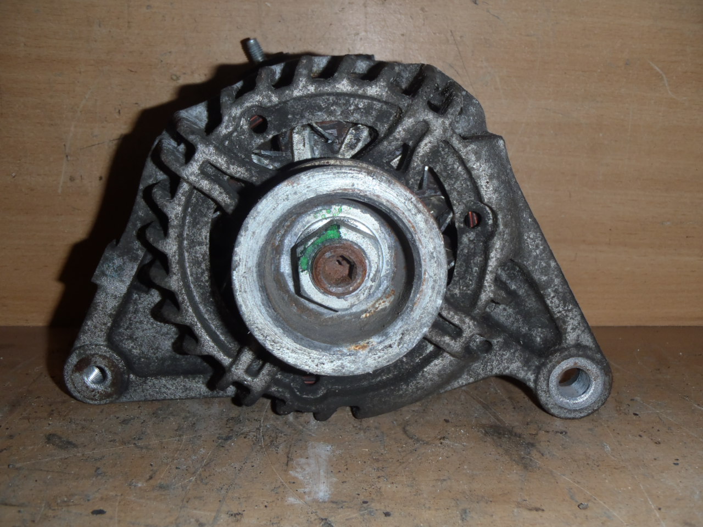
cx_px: 352
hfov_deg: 49.0
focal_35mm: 38
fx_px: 772
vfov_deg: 37.7
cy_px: 264
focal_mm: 6.83
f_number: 13
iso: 100
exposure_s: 1/40
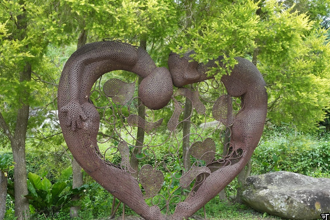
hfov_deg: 39.6
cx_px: 183
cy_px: 97
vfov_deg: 27.1
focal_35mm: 50
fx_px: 457
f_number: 8
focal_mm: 40.7
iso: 1600
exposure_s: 1/250
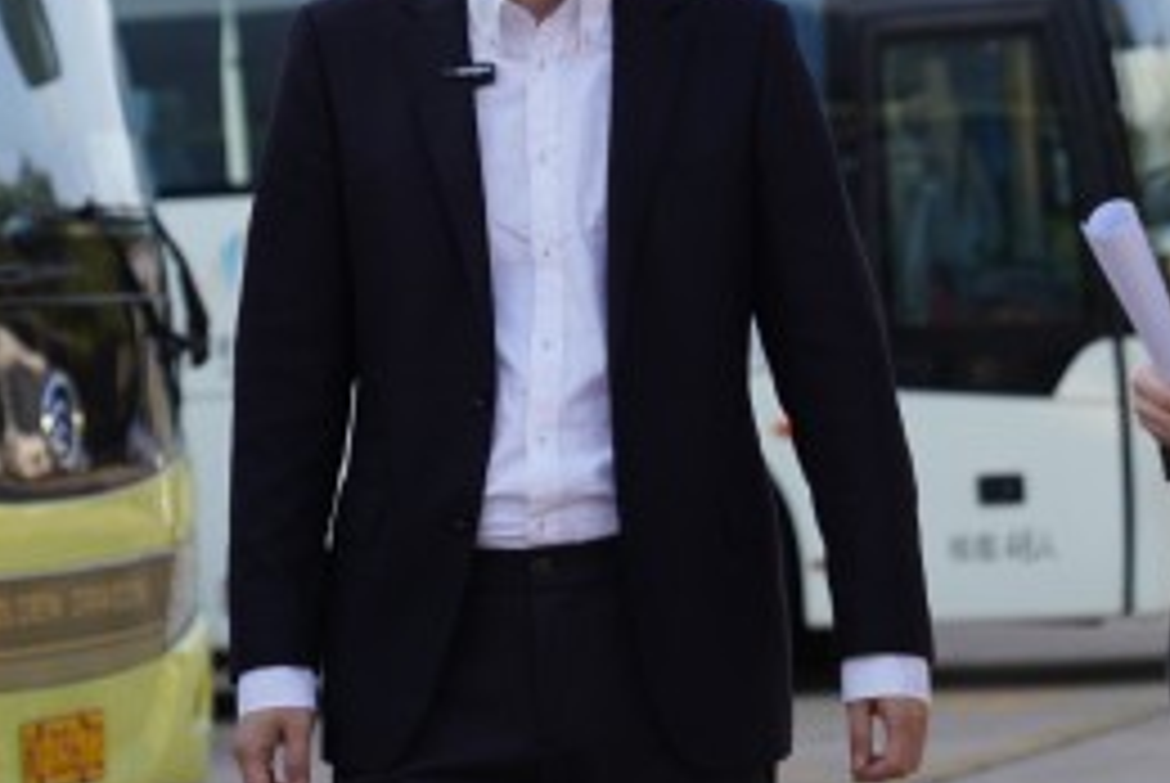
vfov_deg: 6.4
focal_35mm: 215
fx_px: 6995
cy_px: 268
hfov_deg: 9.6
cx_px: 608
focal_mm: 70
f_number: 2.8
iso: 250
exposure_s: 1/1600
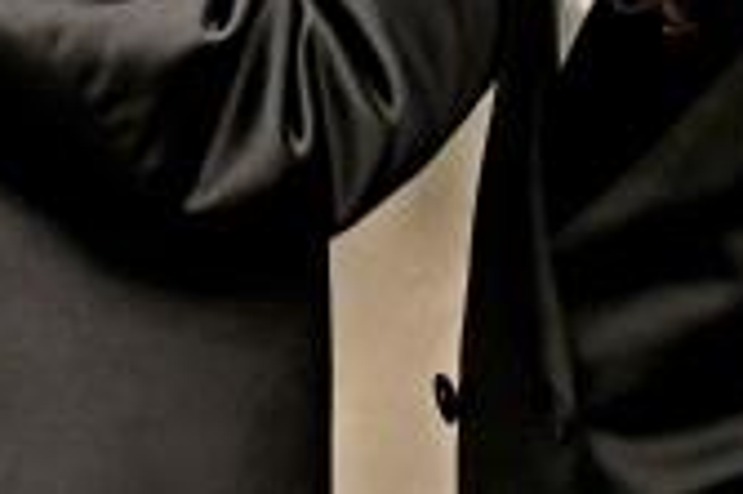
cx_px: 449
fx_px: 19855
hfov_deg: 2.1
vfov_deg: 1.4
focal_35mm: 963
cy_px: -174
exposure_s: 1/400
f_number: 4
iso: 640
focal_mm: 105
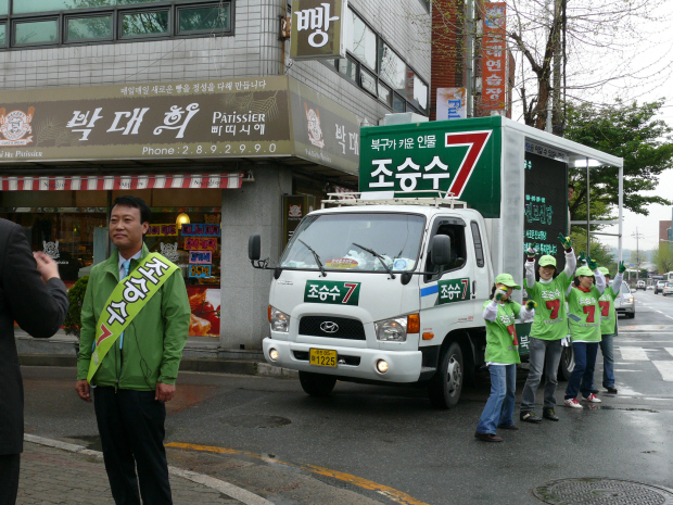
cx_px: 336
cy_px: 252
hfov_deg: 41.2
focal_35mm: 46
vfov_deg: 31.5
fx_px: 894
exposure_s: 1/125
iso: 100
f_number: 4
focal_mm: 8.6
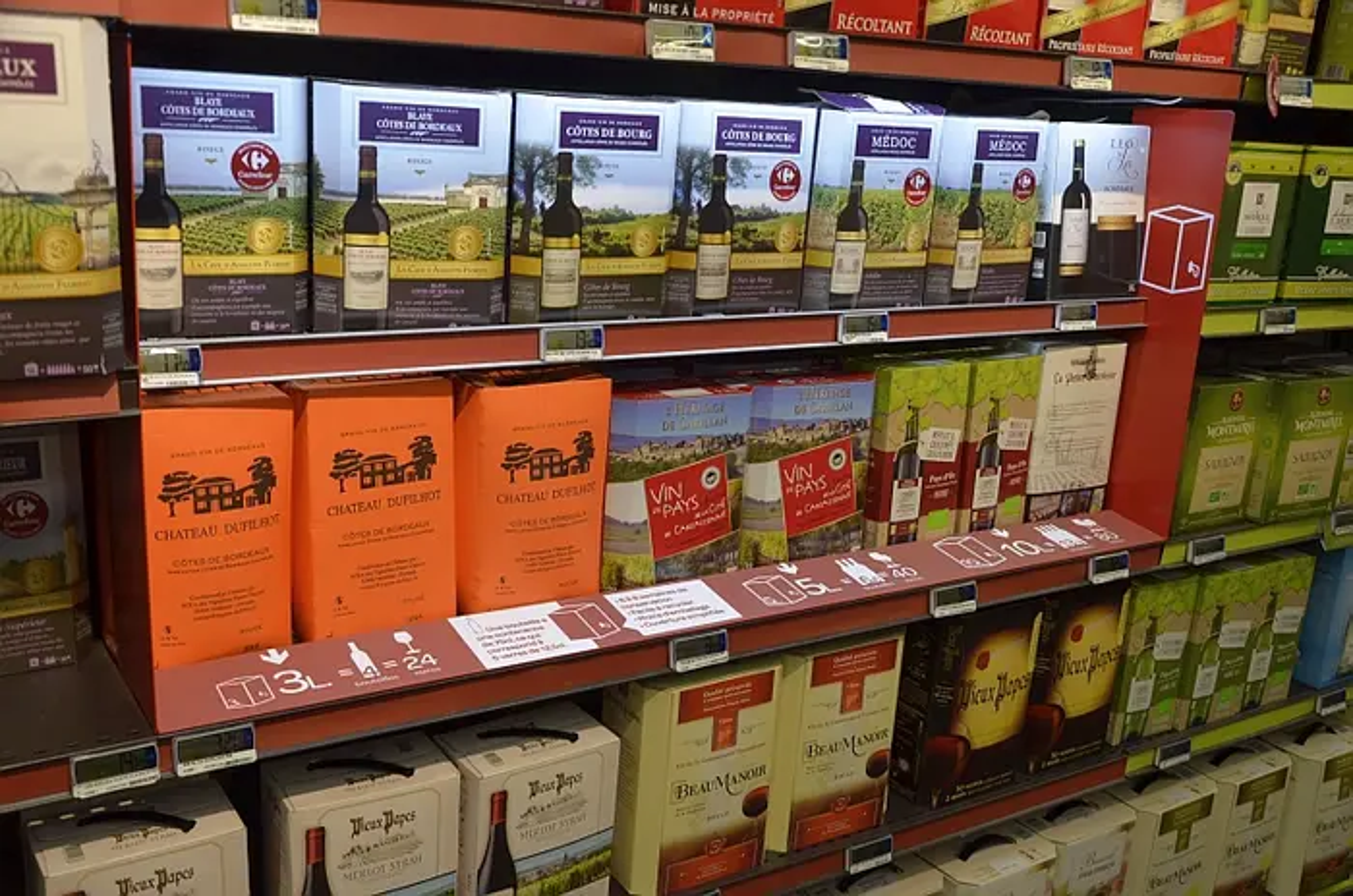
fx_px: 1351
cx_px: 676
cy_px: 448
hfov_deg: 53.2
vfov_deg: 36.7
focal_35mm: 36
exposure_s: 1/100
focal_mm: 24
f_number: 5
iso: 400
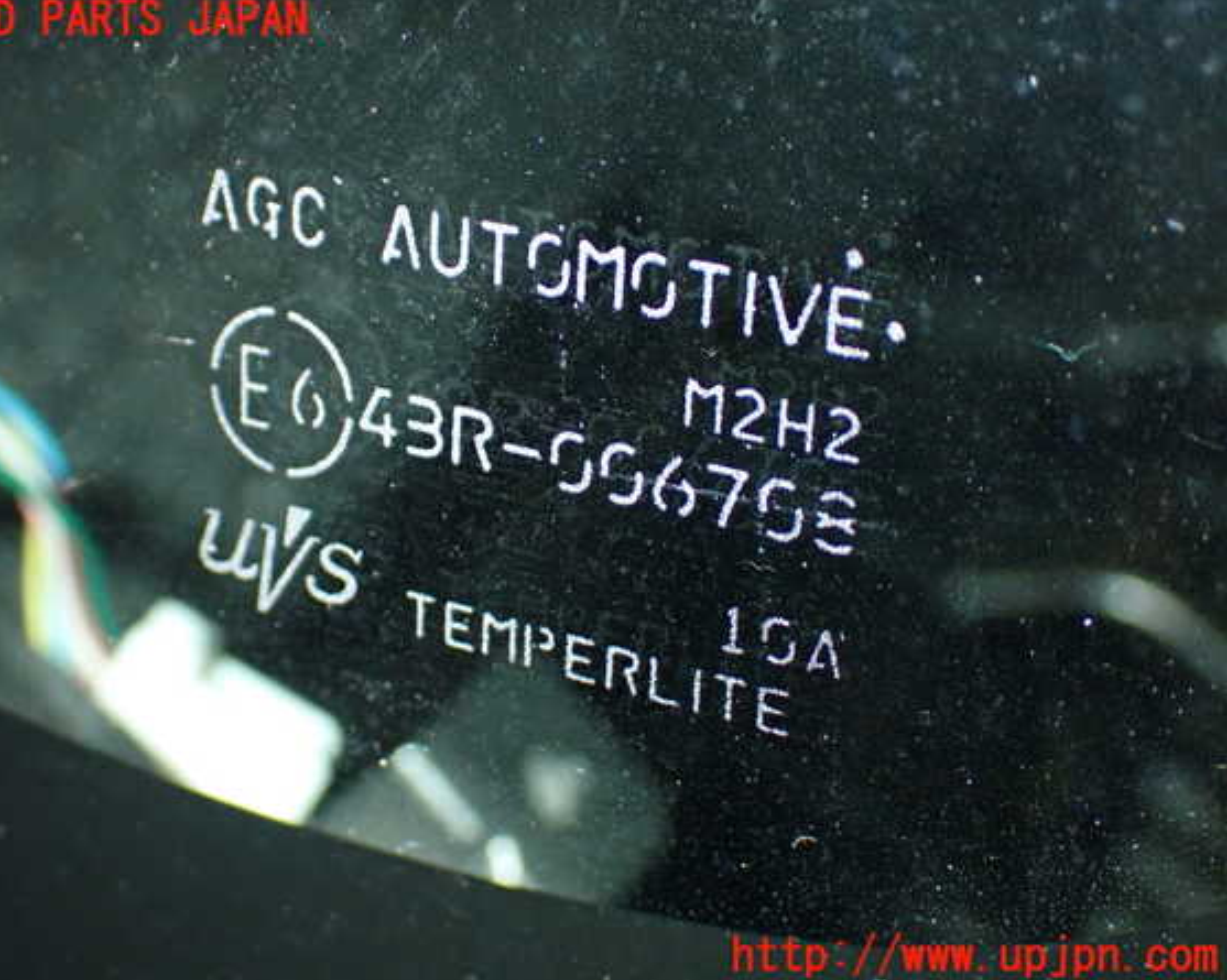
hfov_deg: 31.0
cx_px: 568
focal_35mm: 61
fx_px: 2214
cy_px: 489
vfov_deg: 25.0
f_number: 10
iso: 800
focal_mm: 10.35
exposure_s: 1/60
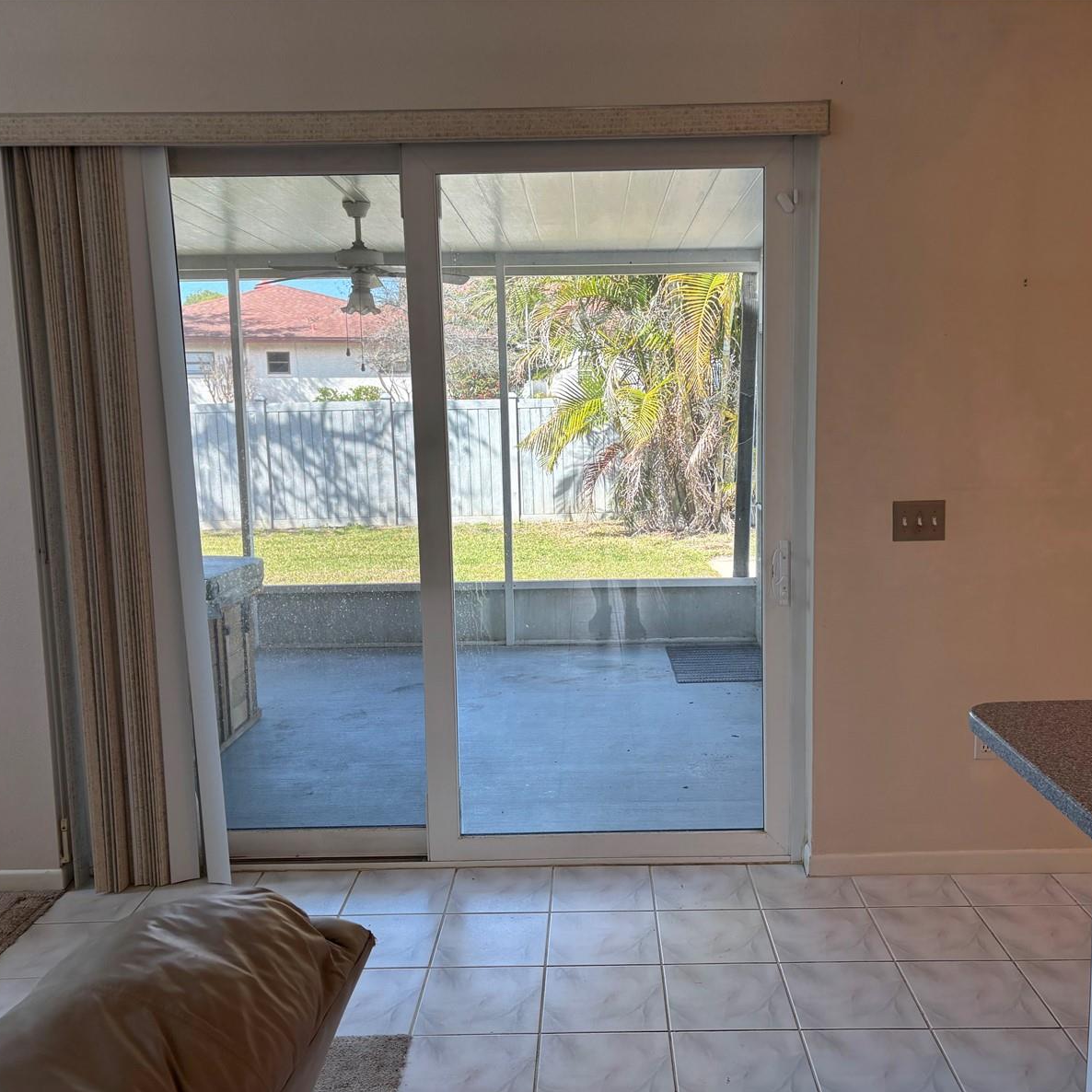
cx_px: 605
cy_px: 548
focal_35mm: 31
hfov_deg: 52.4
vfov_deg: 52.5
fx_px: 1106
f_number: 1.6
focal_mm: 5.96
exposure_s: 1/168
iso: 50
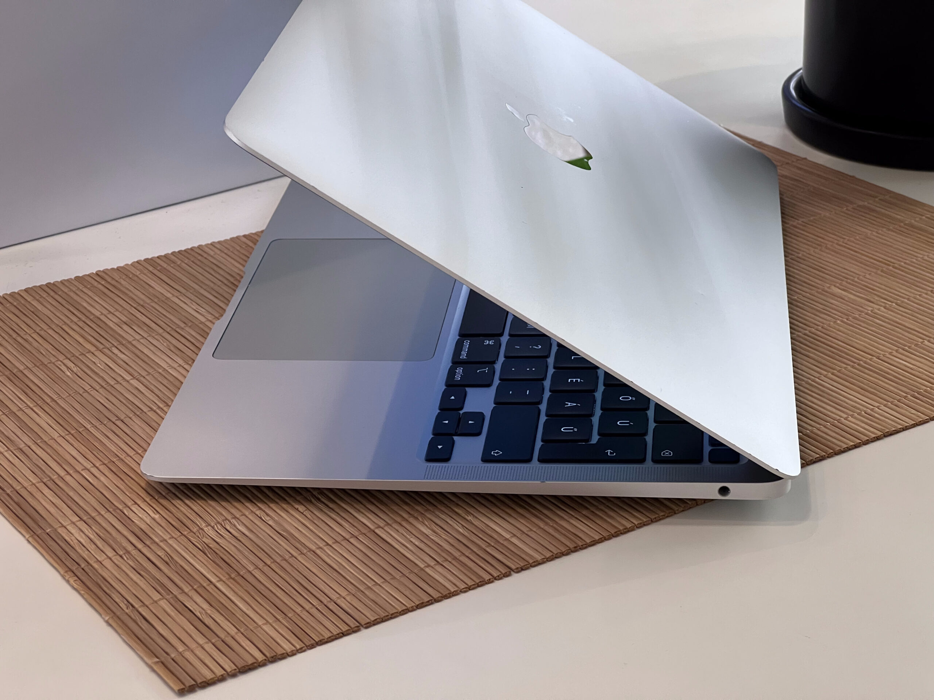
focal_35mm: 77
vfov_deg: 19.1
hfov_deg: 25.3
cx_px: 467
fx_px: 2078
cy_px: 350
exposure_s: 1/60
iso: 250
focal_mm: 9
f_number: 2.8
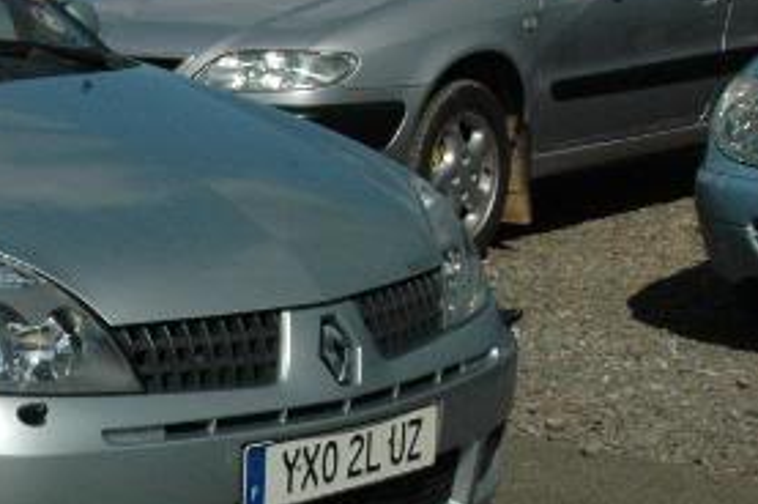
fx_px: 2827
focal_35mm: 134
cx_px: -293
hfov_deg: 14.5
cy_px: 292
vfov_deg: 10.2
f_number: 13
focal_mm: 31
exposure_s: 1/640
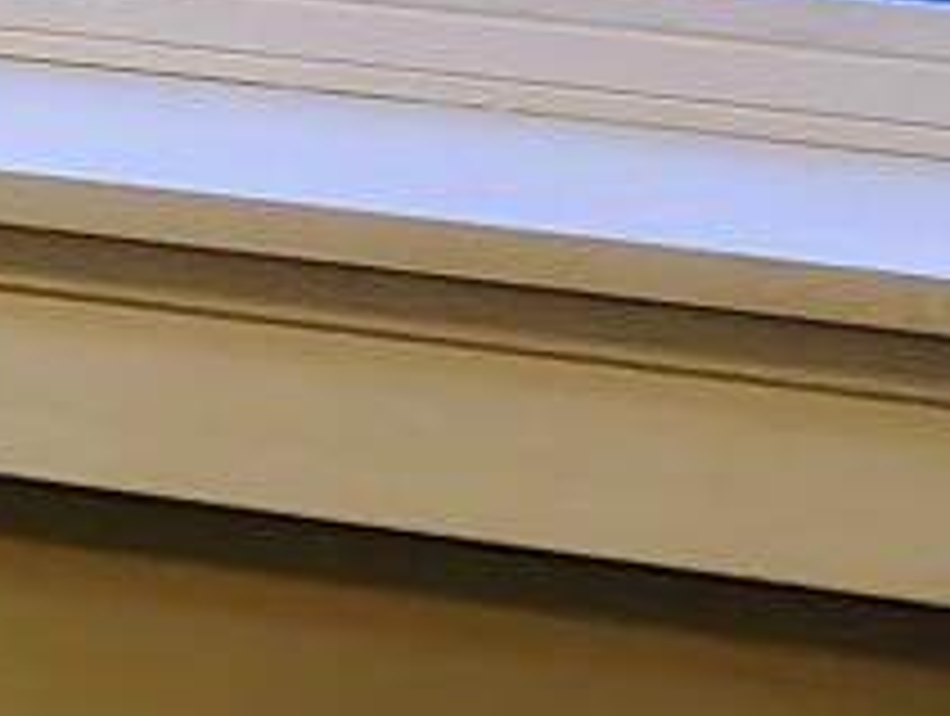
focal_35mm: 227
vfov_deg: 6.6
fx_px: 6240
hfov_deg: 7.4
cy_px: 365
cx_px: -2157
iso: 802
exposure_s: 1/60
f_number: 1.8
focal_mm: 5.56
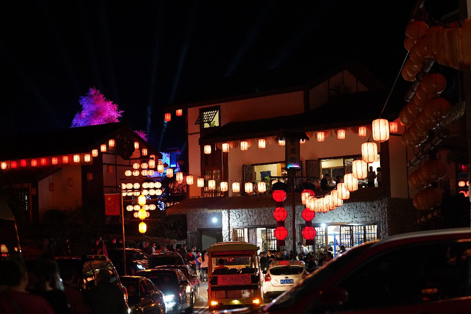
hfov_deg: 28.9
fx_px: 915
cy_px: 157
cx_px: 236
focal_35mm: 70
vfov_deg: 19.4
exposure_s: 1/160
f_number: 2.8
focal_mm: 70
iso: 6400
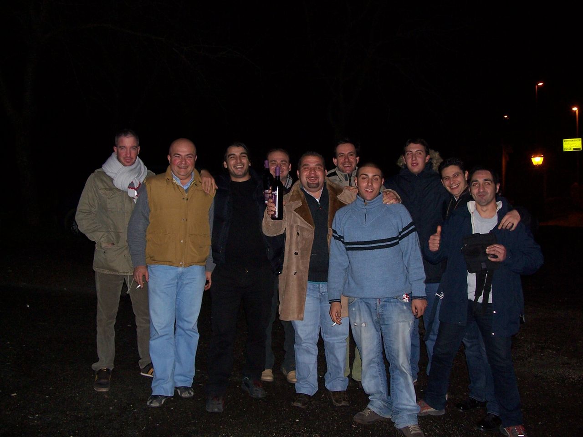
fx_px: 589
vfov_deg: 40.7
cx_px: 292
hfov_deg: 52.6
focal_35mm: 35
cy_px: 218
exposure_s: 1/60
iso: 140
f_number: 2.8
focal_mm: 6
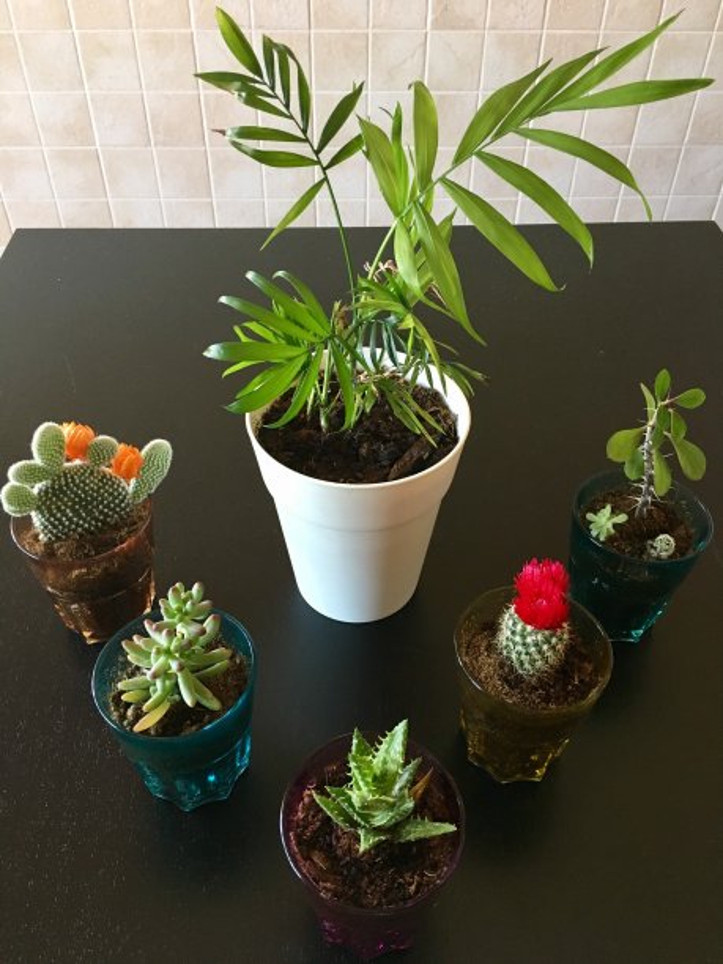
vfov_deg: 61.7
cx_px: 362
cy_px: 482
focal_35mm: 29
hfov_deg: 48.2
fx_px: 808
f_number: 2.2
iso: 160
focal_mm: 4.15
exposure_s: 1/33
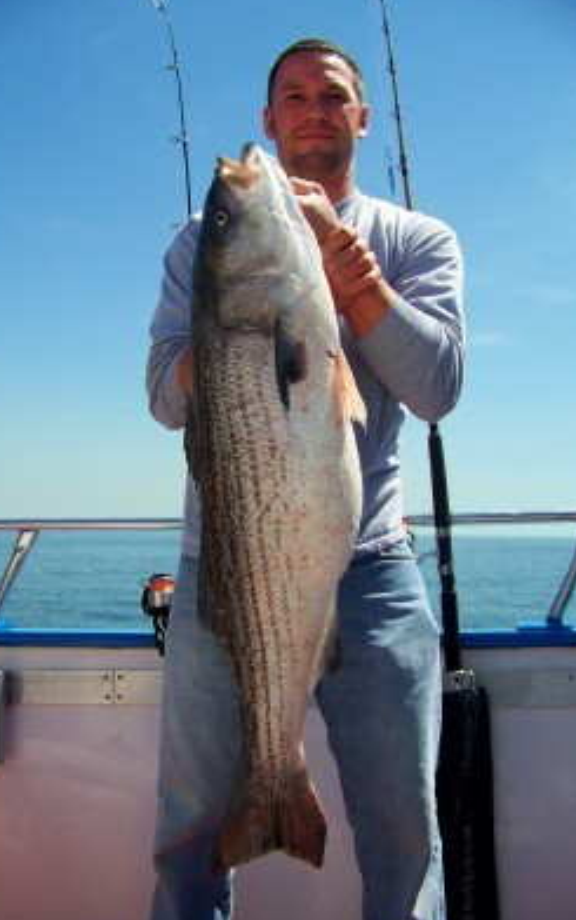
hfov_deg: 32.8
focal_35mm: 39
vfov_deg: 50.4
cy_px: 459
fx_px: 978
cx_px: 282
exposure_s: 1/1000
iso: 64
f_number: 2.8
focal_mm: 5.85
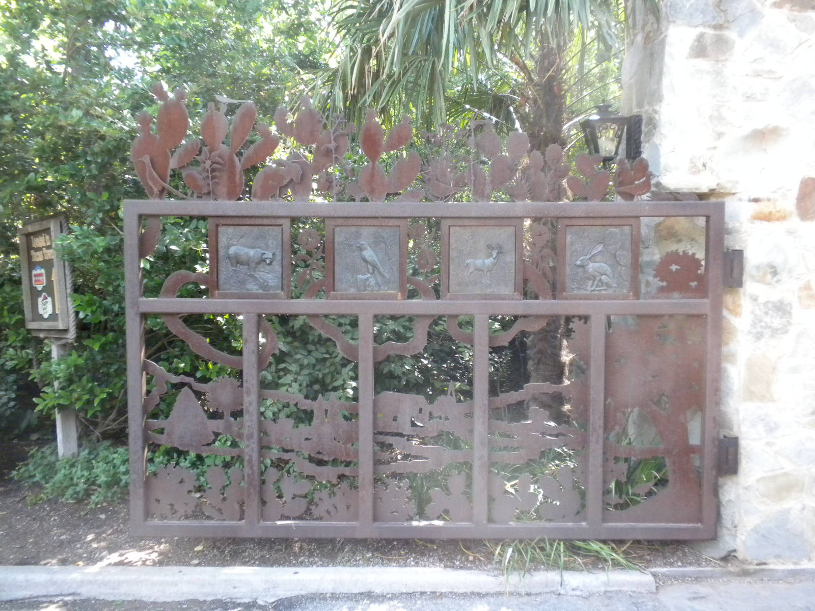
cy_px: 306
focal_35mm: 37
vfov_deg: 38.7
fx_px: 871
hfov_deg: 50.1
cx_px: 408
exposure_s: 1/168
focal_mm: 6.6
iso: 400
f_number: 3.5
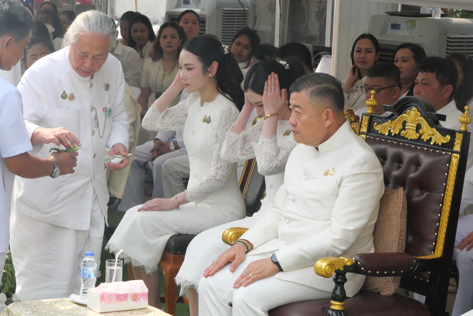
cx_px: 236
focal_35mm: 124
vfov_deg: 11.1
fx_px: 1630
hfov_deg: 16.5
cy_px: 158
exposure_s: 1/2500
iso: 4000
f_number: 10
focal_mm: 60
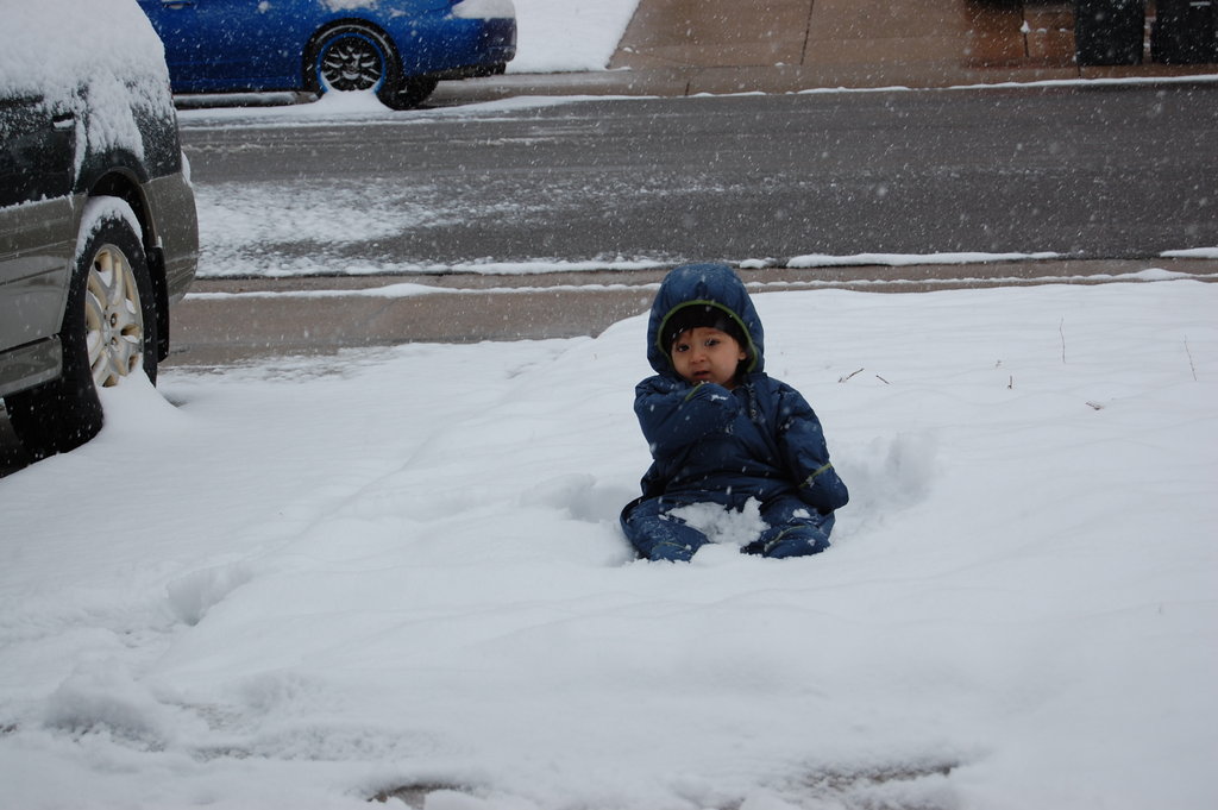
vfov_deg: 16.5
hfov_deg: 24.6
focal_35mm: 82
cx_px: 609
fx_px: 2789
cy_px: 405
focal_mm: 55
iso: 200
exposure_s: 1/200
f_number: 8
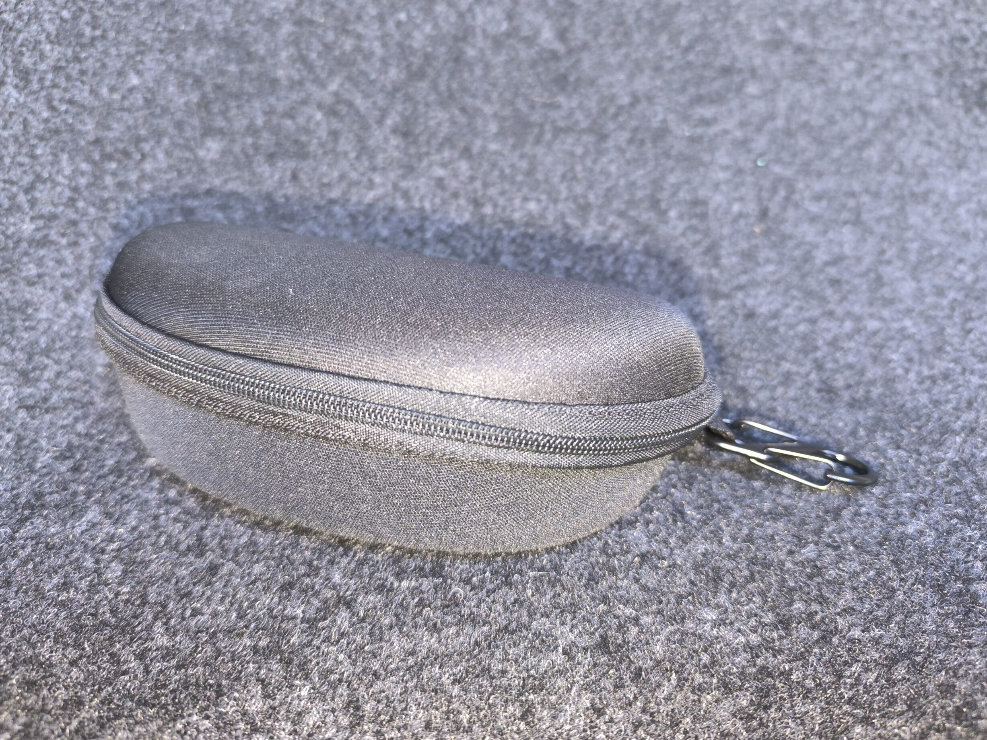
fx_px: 684
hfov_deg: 71.6
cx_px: 495
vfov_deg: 56.8
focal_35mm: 24
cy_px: 357
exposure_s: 1/25
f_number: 1.65
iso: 2500
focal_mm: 6.14
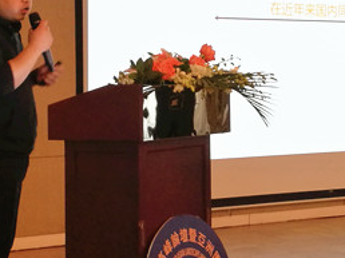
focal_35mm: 95
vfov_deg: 15.5
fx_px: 946
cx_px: 233
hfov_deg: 20.6
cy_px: 88
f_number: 2.2
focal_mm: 4.5
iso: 250
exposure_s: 1/8.57
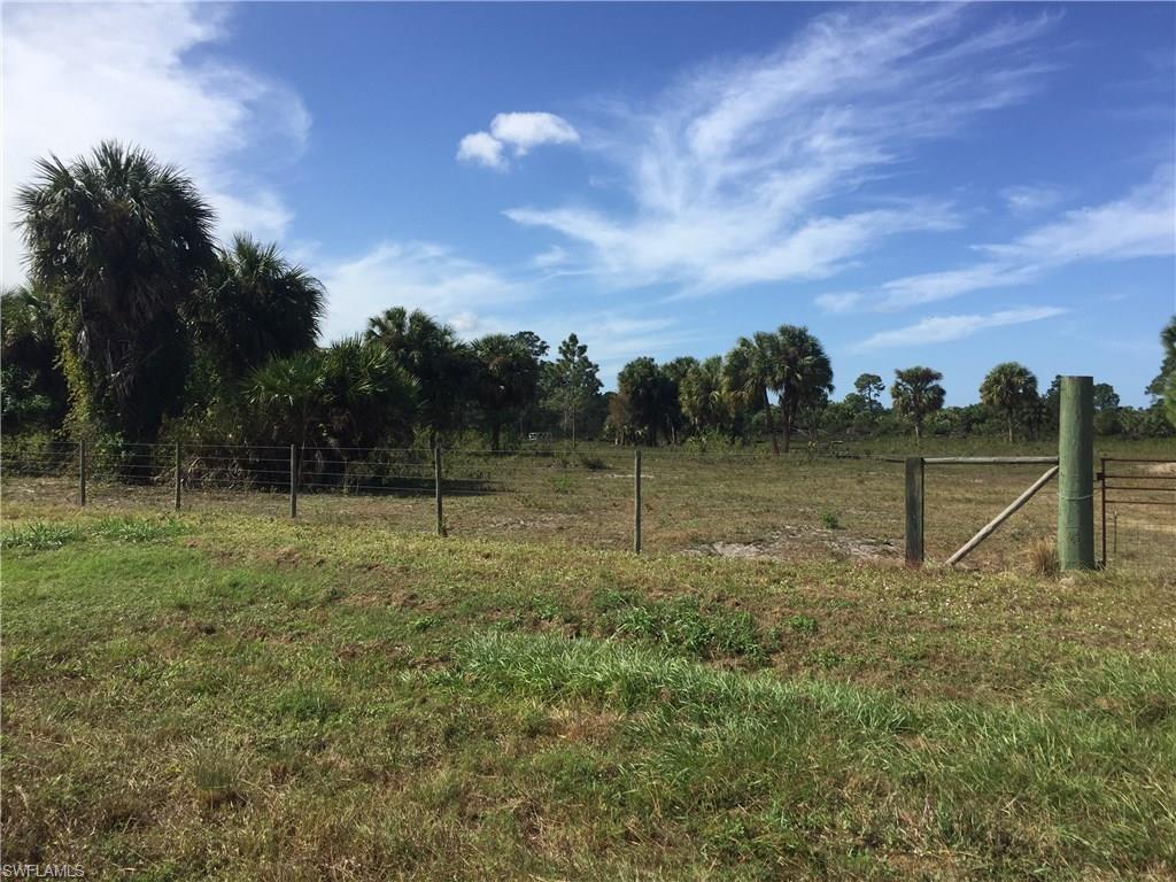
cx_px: 588
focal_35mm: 29
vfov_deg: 48.2
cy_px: 441
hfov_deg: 61.7
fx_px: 985
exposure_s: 1/1883
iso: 32
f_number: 2.2
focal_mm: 4.15
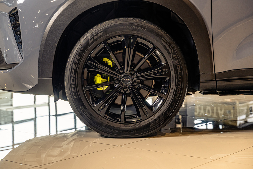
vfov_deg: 18.2
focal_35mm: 75
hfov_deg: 27.0
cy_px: 84
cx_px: 126
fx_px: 527
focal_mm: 75
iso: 500
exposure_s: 1/200
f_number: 5
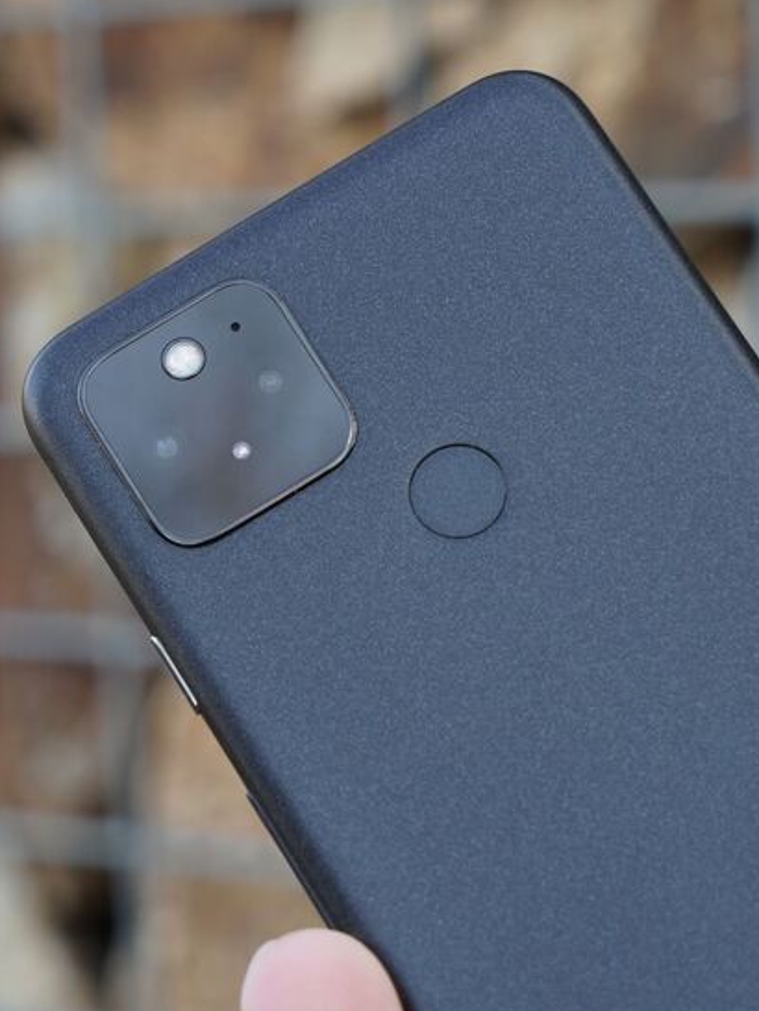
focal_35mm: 102
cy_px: 507
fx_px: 2980
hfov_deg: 14.5
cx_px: 450
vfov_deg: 19.3
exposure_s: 1/160
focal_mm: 70
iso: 800
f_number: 6.3
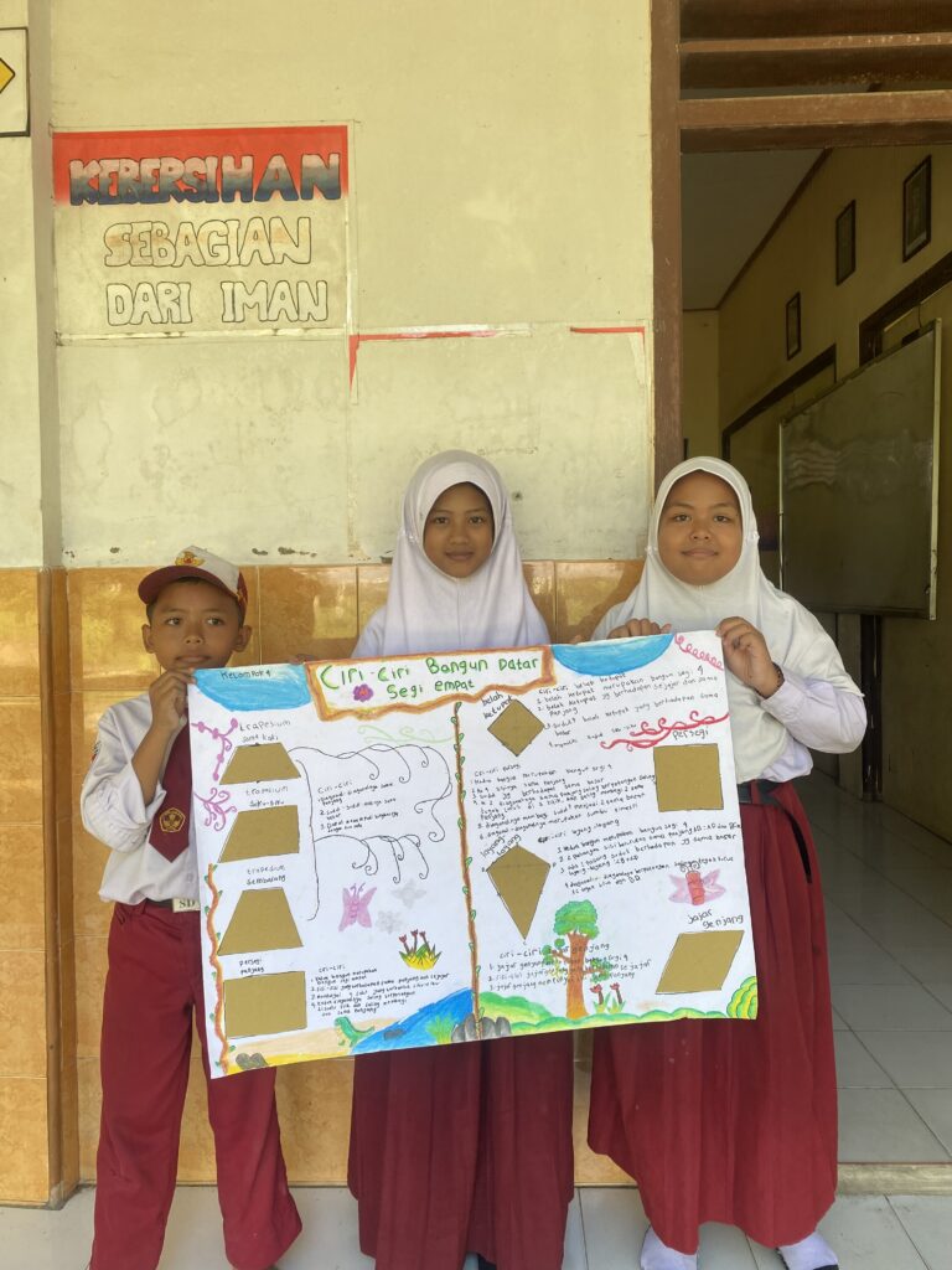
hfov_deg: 53.1
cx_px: 476
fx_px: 953
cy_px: 635
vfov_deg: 67.3
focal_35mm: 26
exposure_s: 1/125
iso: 32
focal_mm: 4.25
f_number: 1.8
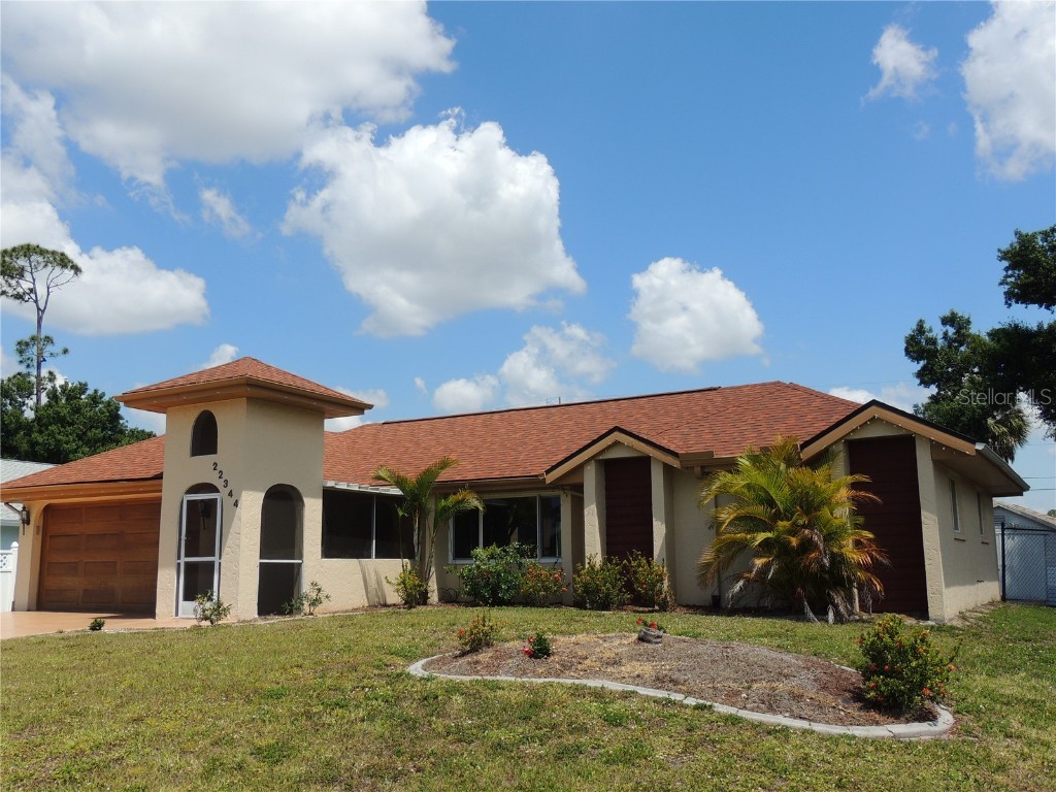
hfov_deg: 55.4
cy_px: 396
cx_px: 528
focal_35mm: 33
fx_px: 1007
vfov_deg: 42.9
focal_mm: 5.8
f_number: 3.6
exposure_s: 1/1250
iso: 100
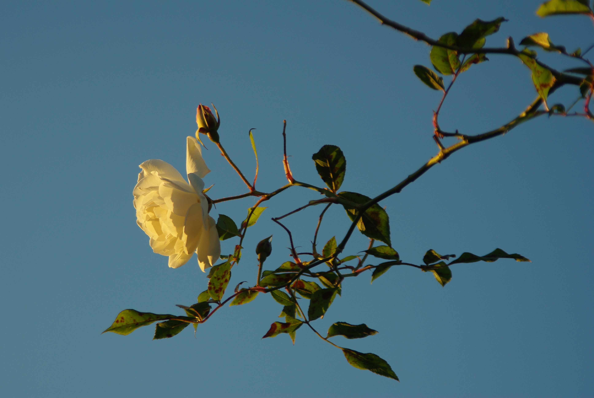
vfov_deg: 6.8
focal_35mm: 202
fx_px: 3337
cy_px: 199
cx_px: 297
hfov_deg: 10.2
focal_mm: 135
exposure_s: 1/180
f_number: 5.6
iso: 100
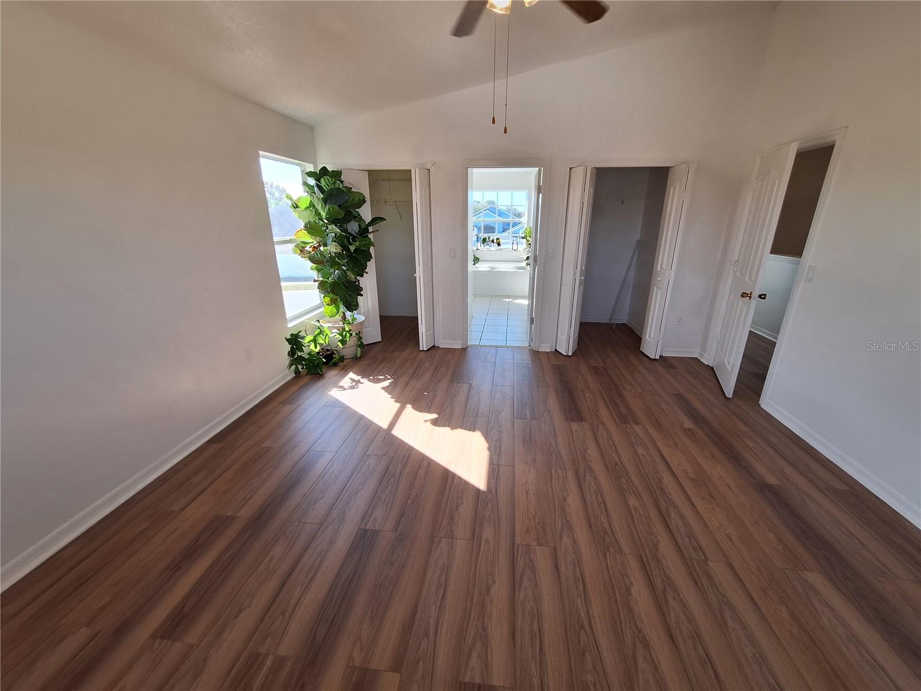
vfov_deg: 89.9
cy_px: 346
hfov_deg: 106.2
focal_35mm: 13
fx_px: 346
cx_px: 460
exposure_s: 1/120
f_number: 2.2
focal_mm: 1.74
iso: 50
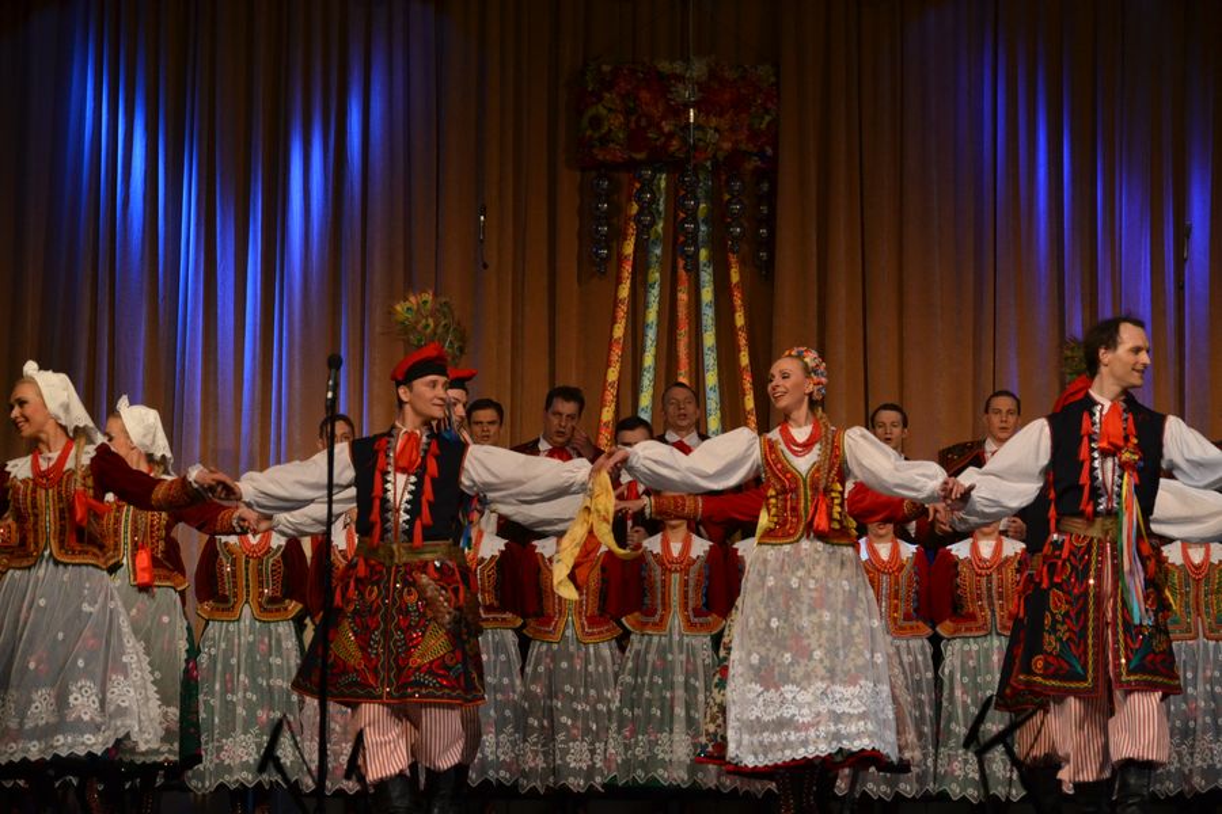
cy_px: 407
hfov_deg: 14.9
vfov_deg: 9.9
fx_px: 4684
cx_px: 611
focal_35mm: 138
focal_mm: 92
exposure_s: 1/500
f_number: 5.6
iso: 900
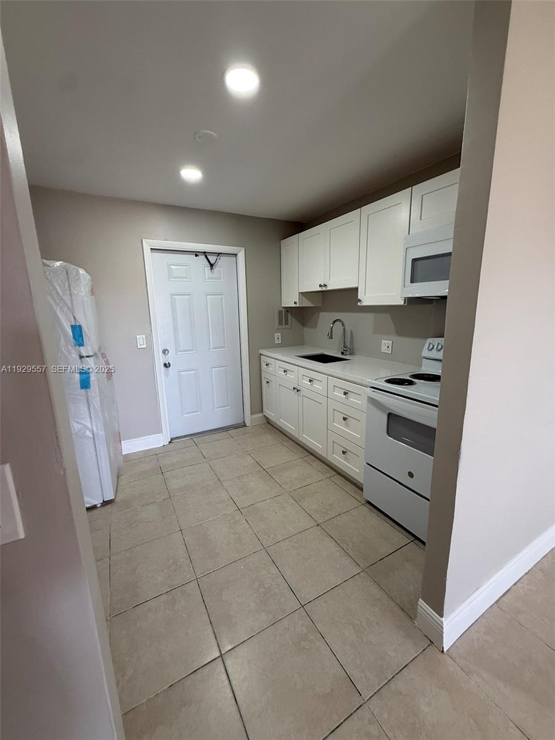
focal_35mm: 14
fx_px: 299
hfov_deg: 85.7
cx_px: 278
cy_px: 370
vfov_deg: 102.1
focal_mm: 2.22
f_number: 2.2
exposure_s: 1/120
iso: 160
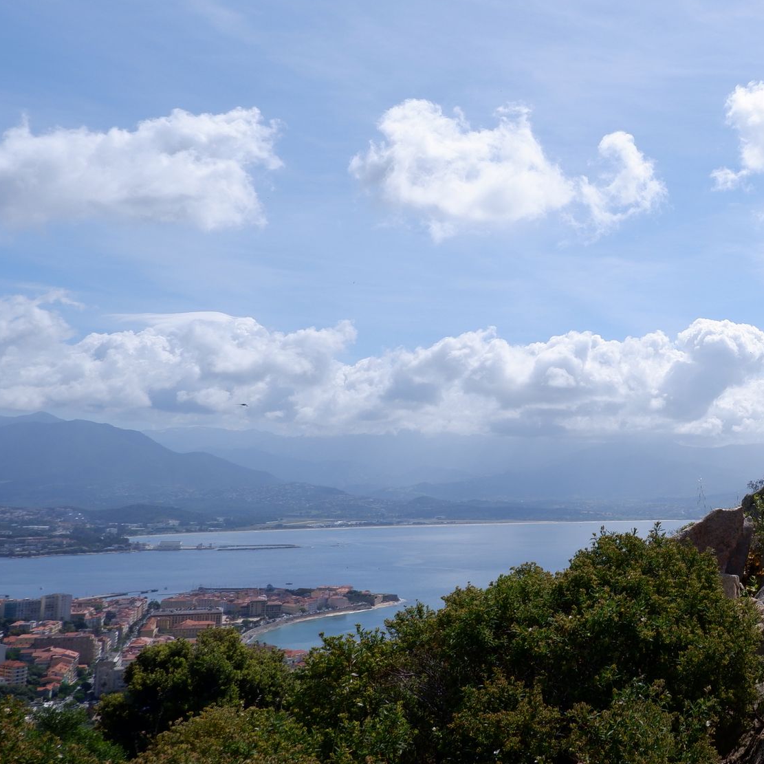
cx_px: 812
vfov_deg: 38.3
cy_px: 337
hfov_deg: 34.0
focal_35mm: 44
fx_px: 1099
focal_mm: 15
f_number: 11
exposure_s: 1/450
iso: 200
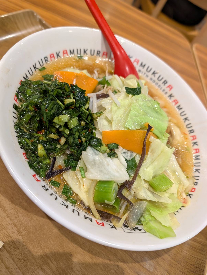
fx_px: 191
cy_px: 138
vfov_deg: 71.5
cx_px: 104
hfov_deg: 56.9
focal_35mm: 24
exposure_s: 1/120
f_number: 1.68
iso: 21
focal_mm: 6.9
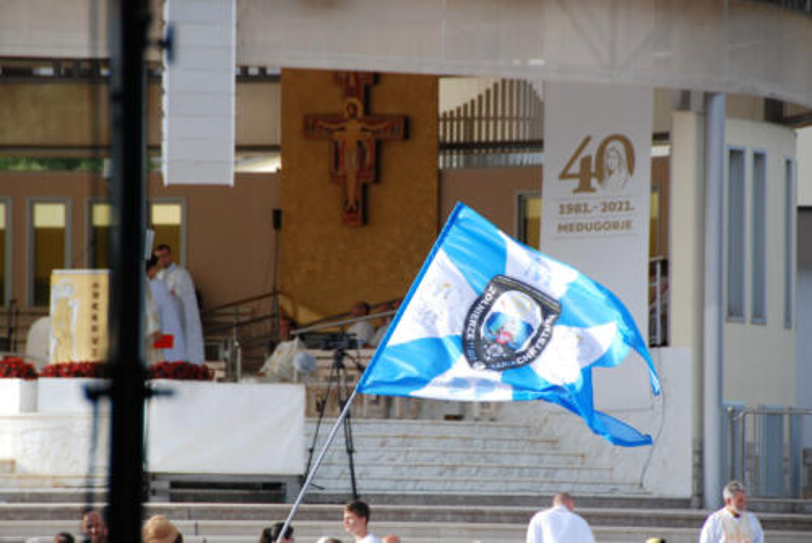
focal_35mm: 300
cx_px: 406
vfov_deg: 4.6
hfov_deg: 6.9
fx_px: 6770
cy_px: 272
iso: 400
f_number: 6.3
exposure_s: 1/640
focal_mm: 200
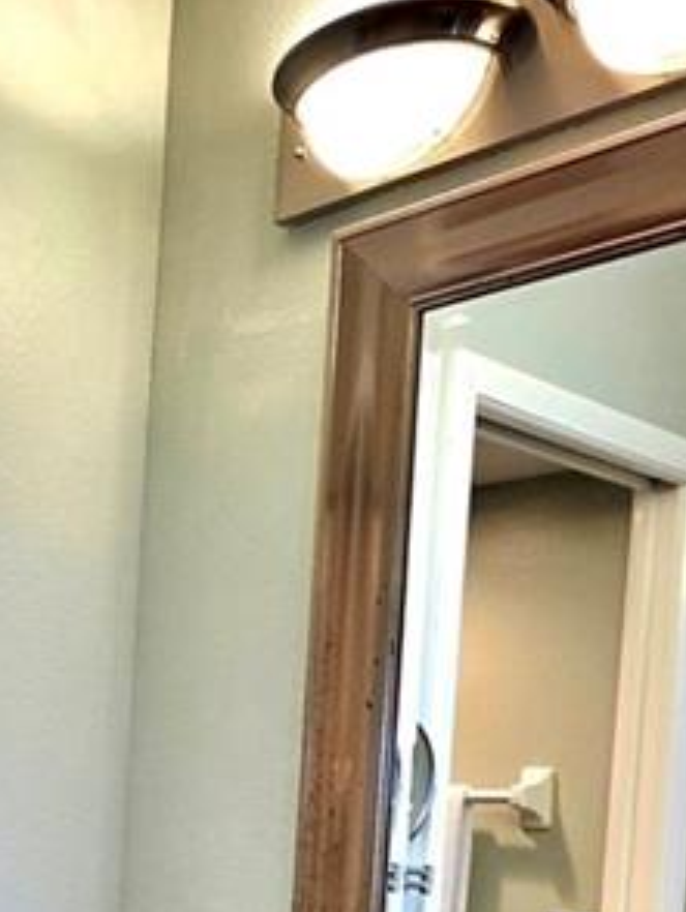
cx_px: -28
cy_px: 903
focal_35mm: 53
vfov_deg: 33.2
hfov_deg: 25.9
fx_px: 1398
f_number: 1.9
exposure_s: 1/120
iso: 80
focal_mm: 2.2
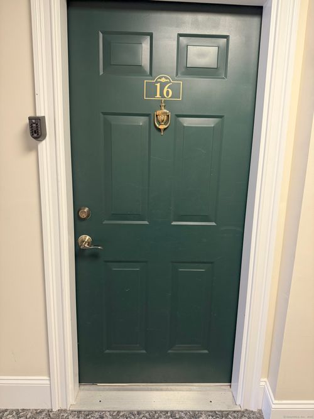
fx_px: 290
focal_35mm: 24
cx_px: 157
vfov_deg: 71.6
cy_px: 210
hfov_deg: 56.8
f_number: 1.78
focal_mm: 6.76
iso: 200
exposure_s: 1/59
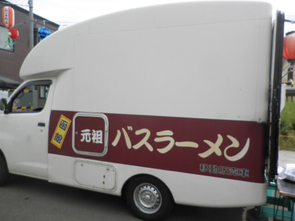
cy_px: 110
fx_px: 230
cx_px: 148
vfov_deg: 51.4
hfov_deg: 65.3
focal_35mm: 27
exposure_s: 1/100
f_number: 8
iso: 64
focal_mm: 4.9
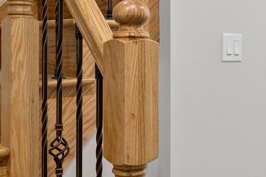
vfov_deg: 22.8
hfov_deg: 33.2
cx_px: 202
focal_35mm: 59
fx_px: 436
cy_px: 47
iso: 400
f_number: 10
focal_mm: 14
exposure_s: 1/3
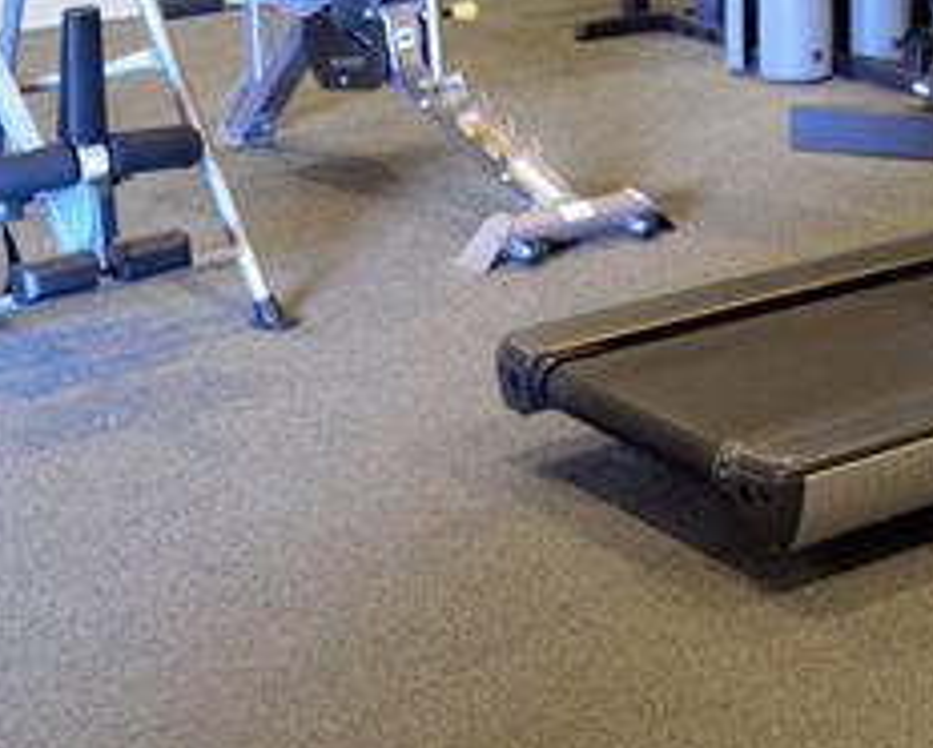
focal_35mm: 90
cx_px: 1048
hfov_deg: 20.2
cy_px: -48
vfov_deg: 16.6
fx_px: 2487
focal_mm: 24
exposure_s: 1/15
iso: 2000
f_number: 3.5
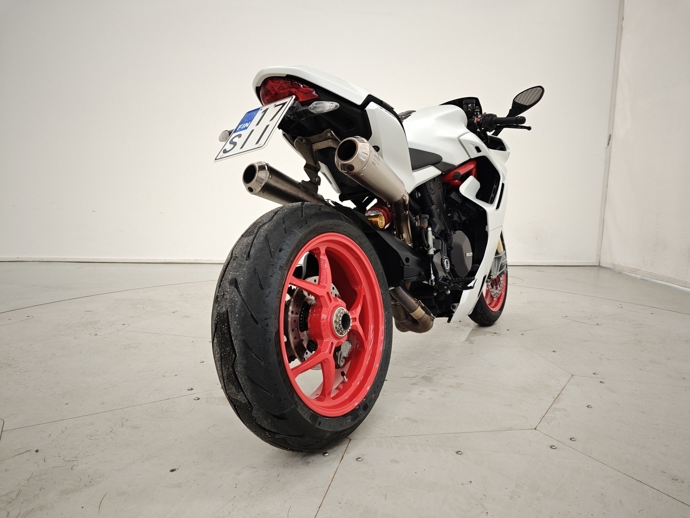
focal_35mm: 23
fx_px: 458
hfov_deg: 73.9
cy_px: 259
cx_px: 345
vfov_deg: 58.9
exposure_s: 1/50
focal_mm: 6.06
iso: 100
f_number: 1.6
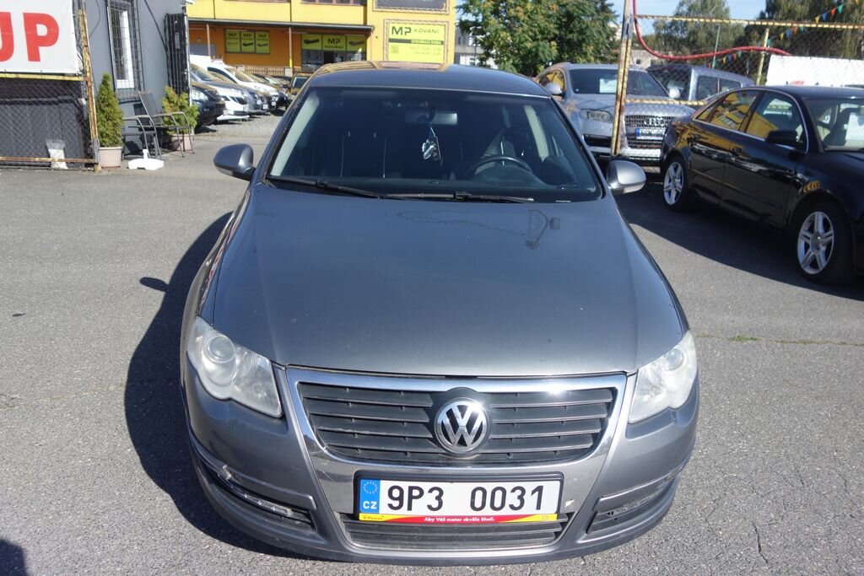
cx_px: 432
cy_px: 288
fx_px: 672
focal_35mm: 28
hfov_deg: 65.5
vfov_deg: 46.4
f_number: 2.2
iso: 125
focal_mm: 10.4
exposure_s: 1/2000
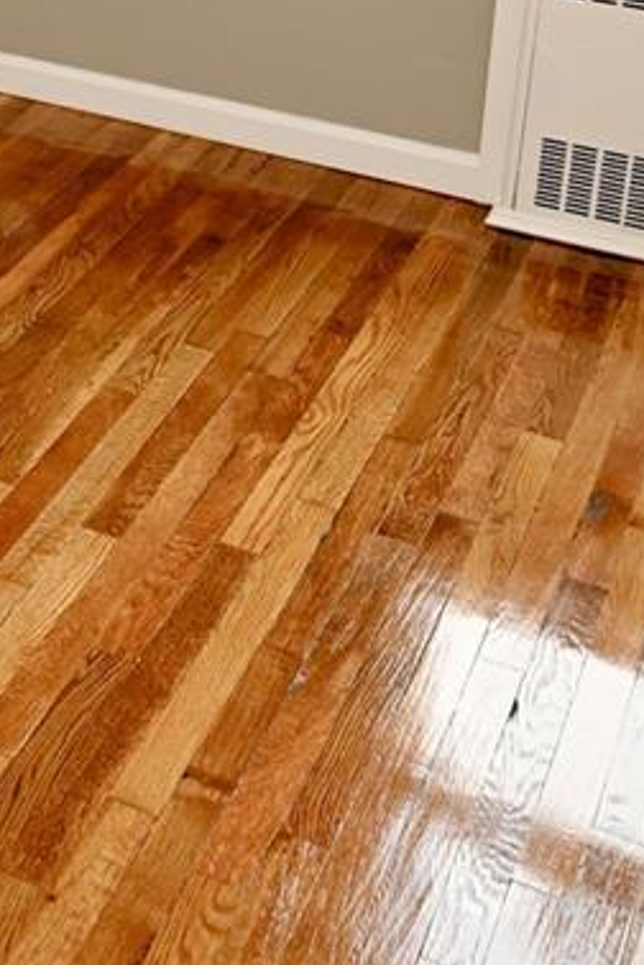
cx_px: -119
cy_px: -135
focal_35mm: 65
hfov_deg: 19.7
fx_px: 1744
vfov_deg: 27.8
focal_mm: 16
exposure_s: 1/60
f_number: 6.3
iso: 250
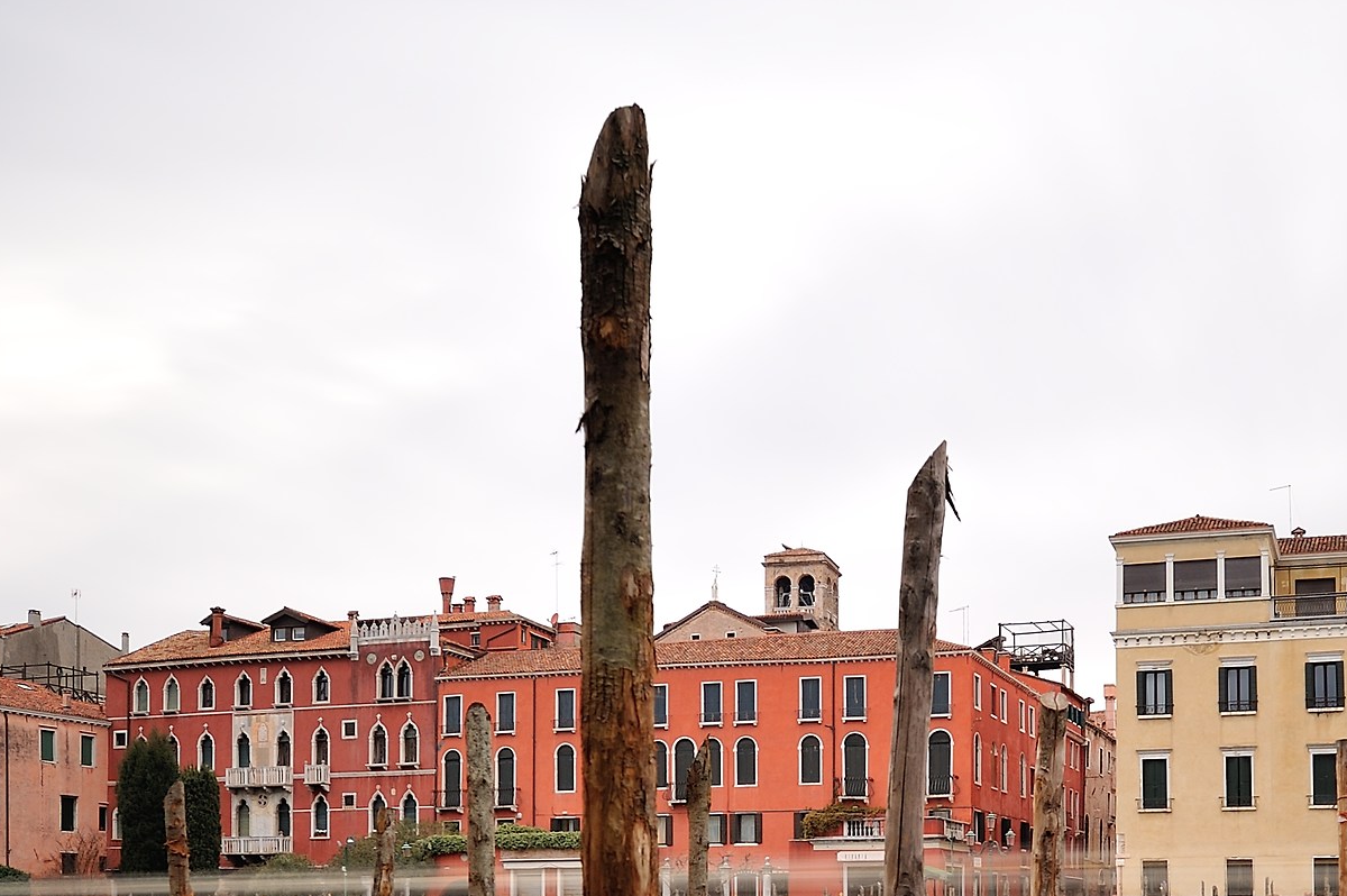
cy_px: 893
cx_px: 908
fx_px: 1346
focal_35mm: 36
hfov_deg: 52.1
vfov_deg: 33.7
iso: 200
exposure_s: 47.2
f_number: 7.1
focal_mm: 18
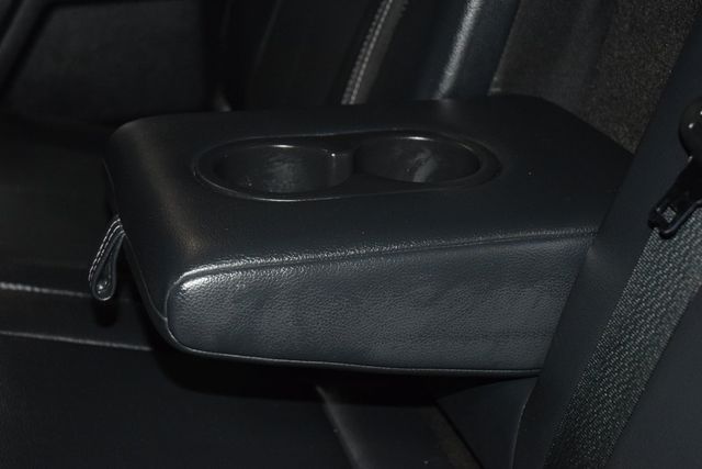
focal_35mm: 66
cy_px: 234
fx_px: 1287
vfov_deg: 20.6
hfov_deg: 30.5
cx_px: 351
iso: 3200
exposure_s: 1/125
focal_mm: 44
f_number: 4.2
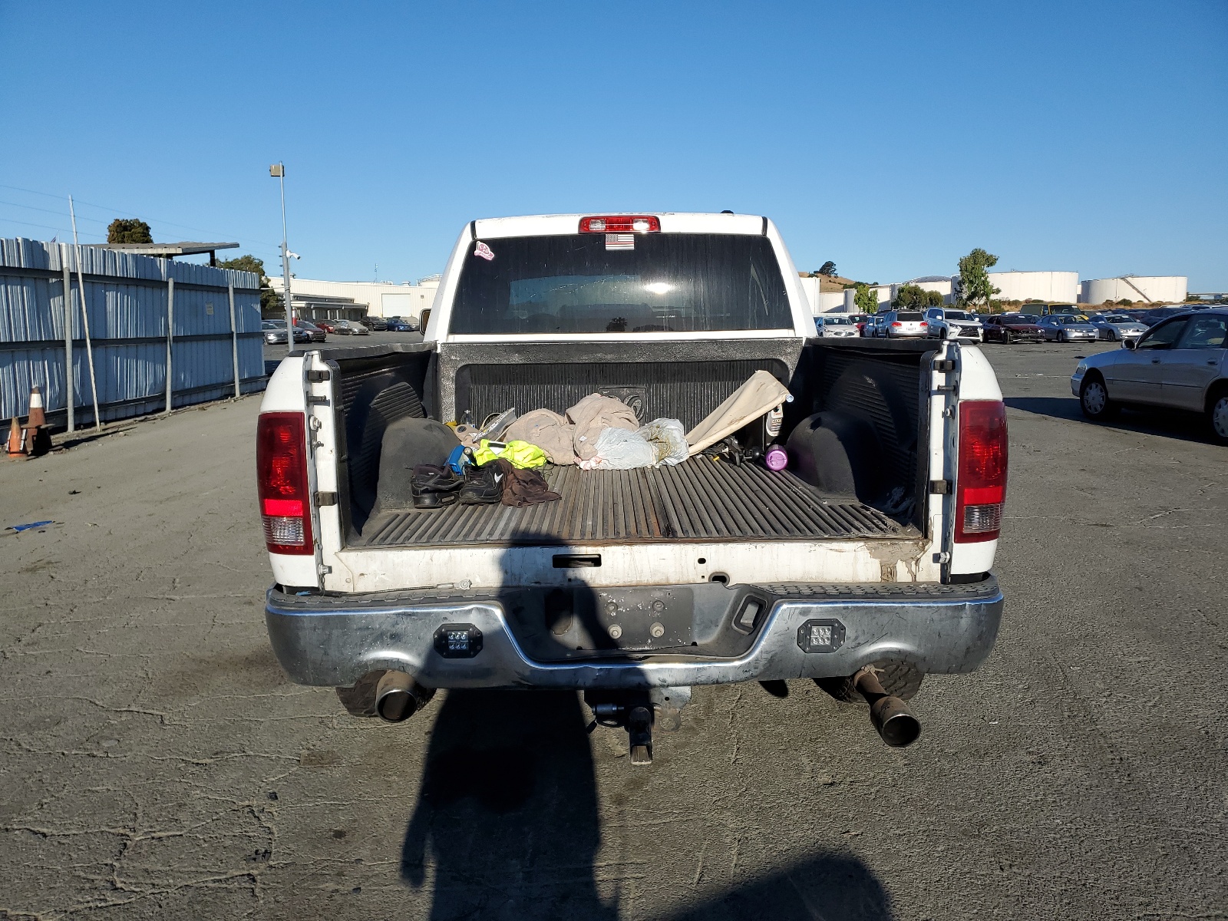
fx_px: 922
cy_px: 460
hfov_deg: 67.3
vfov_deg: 53.1
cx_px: 614
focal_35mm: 26
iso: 50
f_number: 1.5
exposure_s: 1/5000
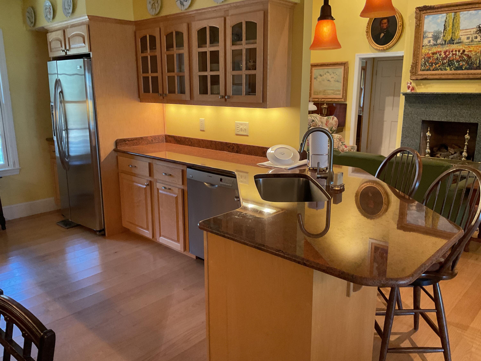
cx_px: 240
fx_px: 403
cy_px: 180
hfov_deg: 61.7
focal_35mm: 29
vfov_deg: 48.2
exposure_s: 1/60
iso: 250
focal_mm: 3
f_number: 1.8
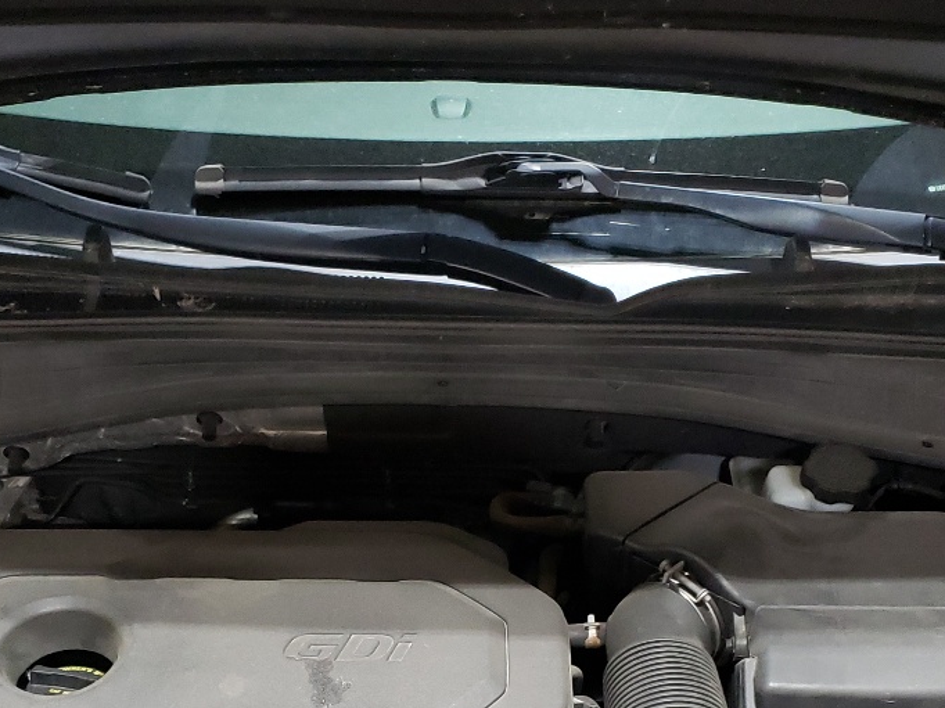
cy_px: 668
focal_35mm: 61
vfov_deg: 23.2
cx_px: 481
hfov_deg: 31.7
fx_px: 1665
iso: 322
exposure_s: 1/40
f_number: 1.5
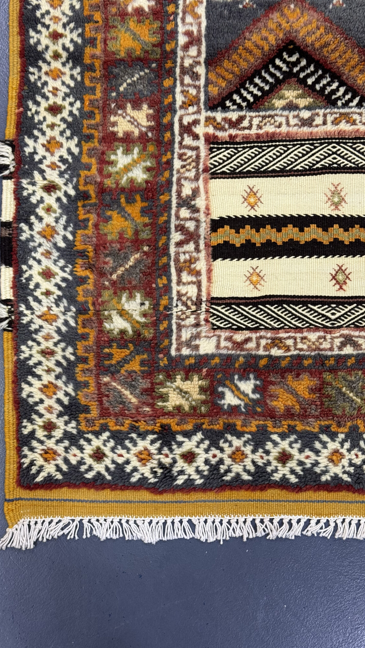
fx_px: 912
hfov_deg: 22.6
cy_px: 324
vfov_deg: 39.2
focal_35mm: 53
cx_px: 138
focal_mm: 6.76
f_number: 1.78
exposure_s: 1/50
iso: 125
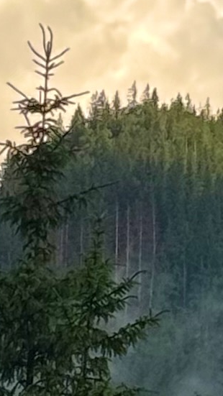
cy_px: 14
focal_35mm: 297
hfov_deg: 4.1
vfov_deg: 7.2
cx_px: 365
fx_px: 3122
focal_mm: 6.76
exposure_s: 1/2088
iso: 80
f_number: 1.78
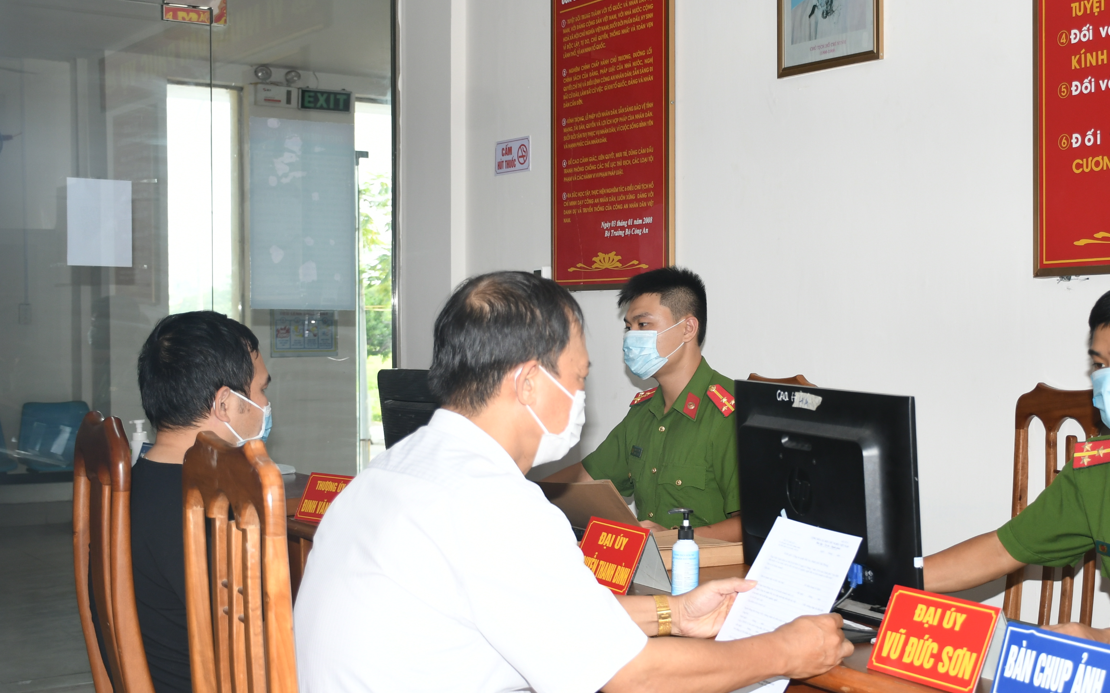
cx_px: 723
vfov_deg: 24.0
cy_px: 346
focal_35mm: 54
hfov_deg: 37.2
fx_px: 1633
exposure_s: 1/200
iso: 320
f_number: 3.8
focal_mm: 26
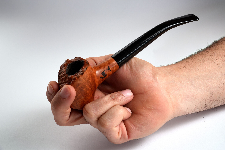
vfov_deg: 21.1
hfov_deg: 31.2
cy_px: 75
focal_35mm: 64
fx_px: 403
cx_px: 112
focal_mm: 43
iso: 200
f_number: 10
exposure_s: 1/200
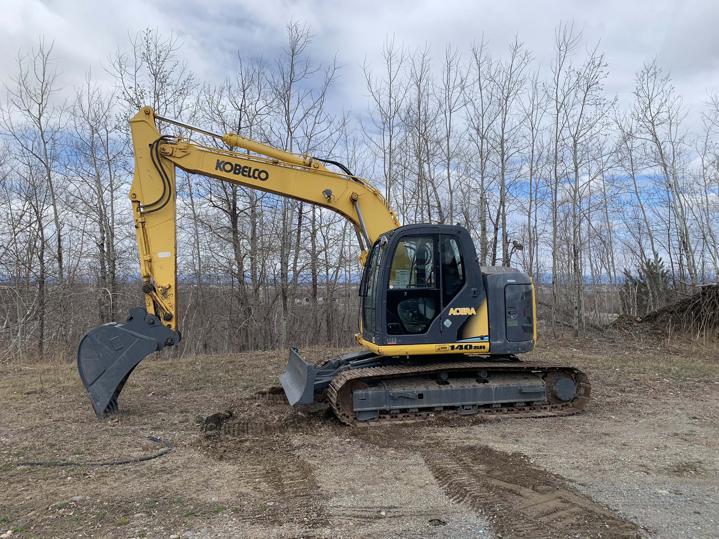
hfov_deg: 67.3
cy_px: 270
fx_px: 540
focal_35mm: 26
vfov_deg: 53.1
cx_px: 360
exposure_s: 1/3086
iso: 25
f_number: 1.8
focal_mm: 4.25
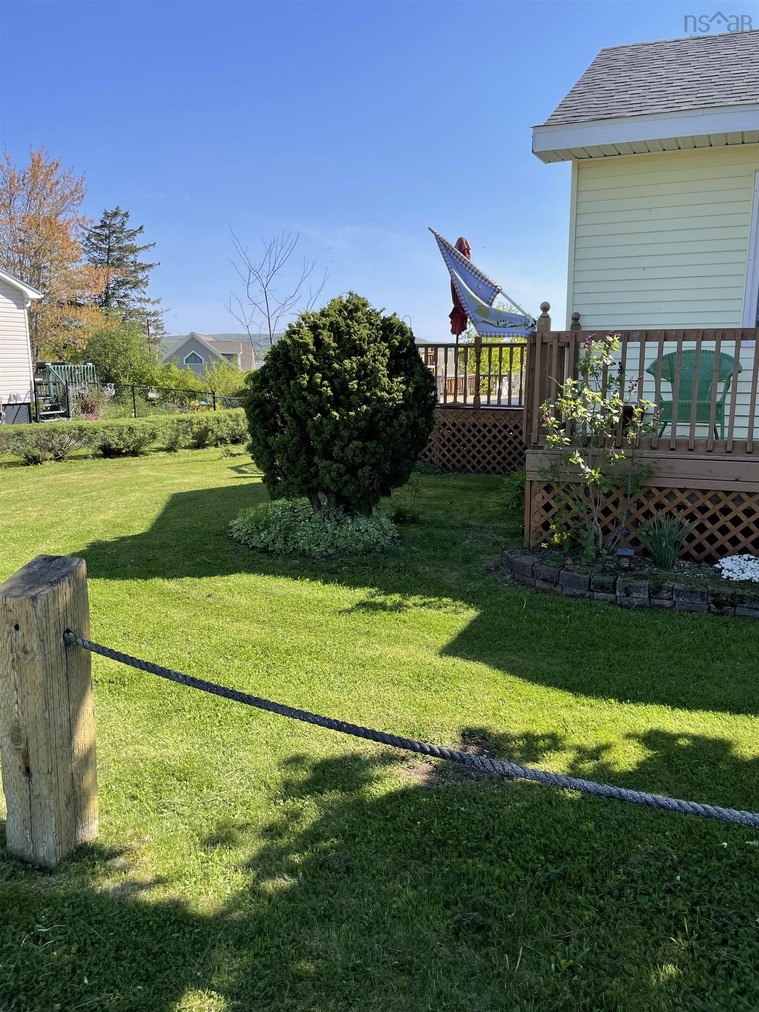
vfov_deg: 67.3
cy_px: 506
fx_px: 760
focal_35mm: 26
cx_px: 380
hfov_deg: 53.1
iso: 32
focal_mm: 4.2
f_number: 1.6
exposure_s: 1/2053
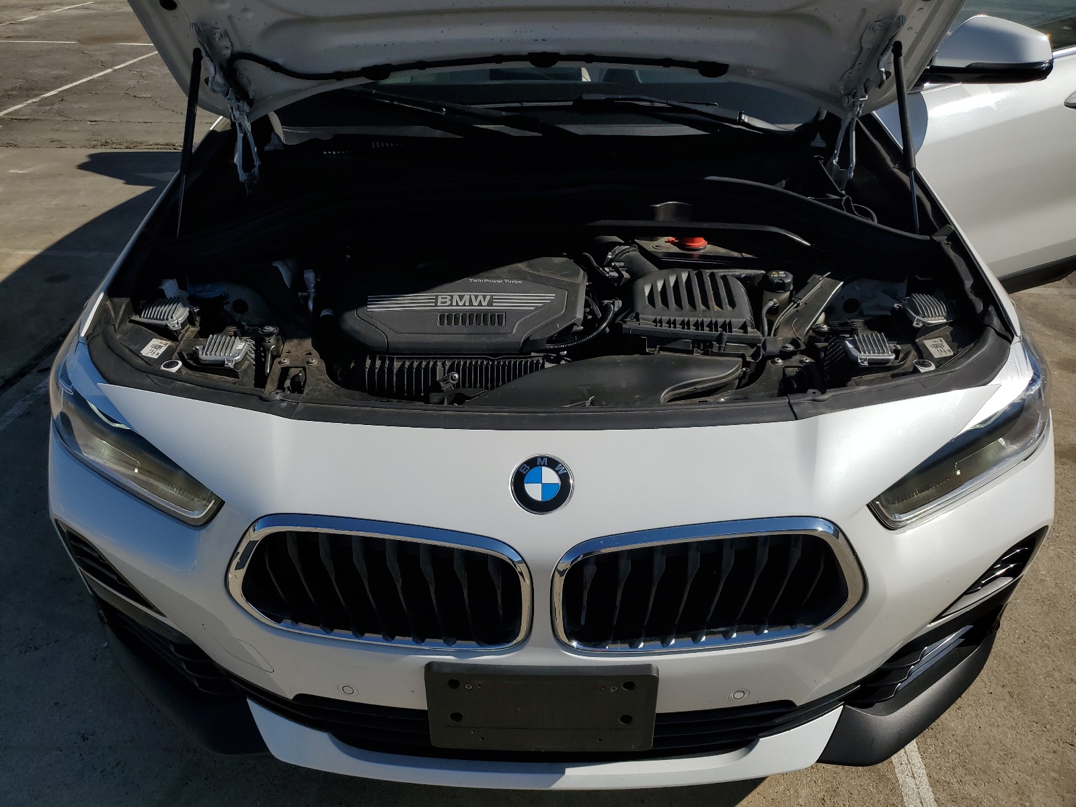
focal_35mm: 26
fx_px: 808
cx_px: 538
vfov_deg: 53.1
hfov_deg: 67.3
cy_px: 404
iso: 50
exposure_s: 1/10000
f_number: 1.5
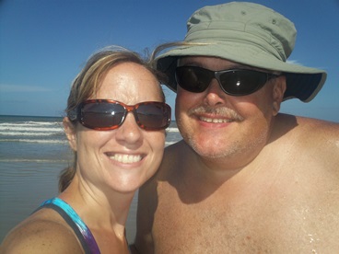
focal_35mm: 38
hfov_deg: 49.0
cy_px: 127
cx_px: 170
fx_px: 372
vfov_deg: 37.7
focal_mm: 6.3
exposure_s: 1/1000
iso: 80
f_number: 4.5
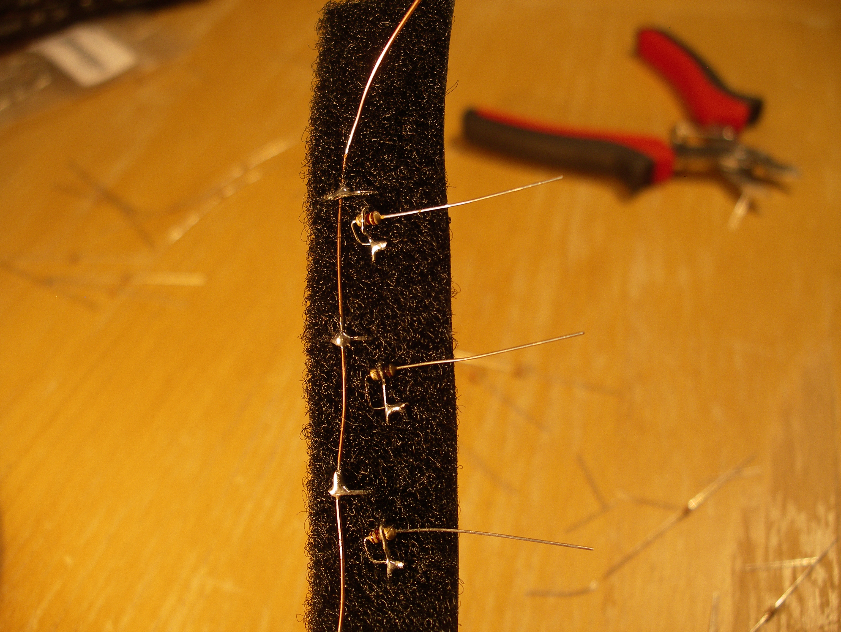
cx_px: 420
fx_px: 899
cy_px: 316
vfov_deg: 38.7
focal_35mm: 37
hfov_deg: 50.1
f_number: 2.8
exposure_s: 1/40
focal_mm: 7.8
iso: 100
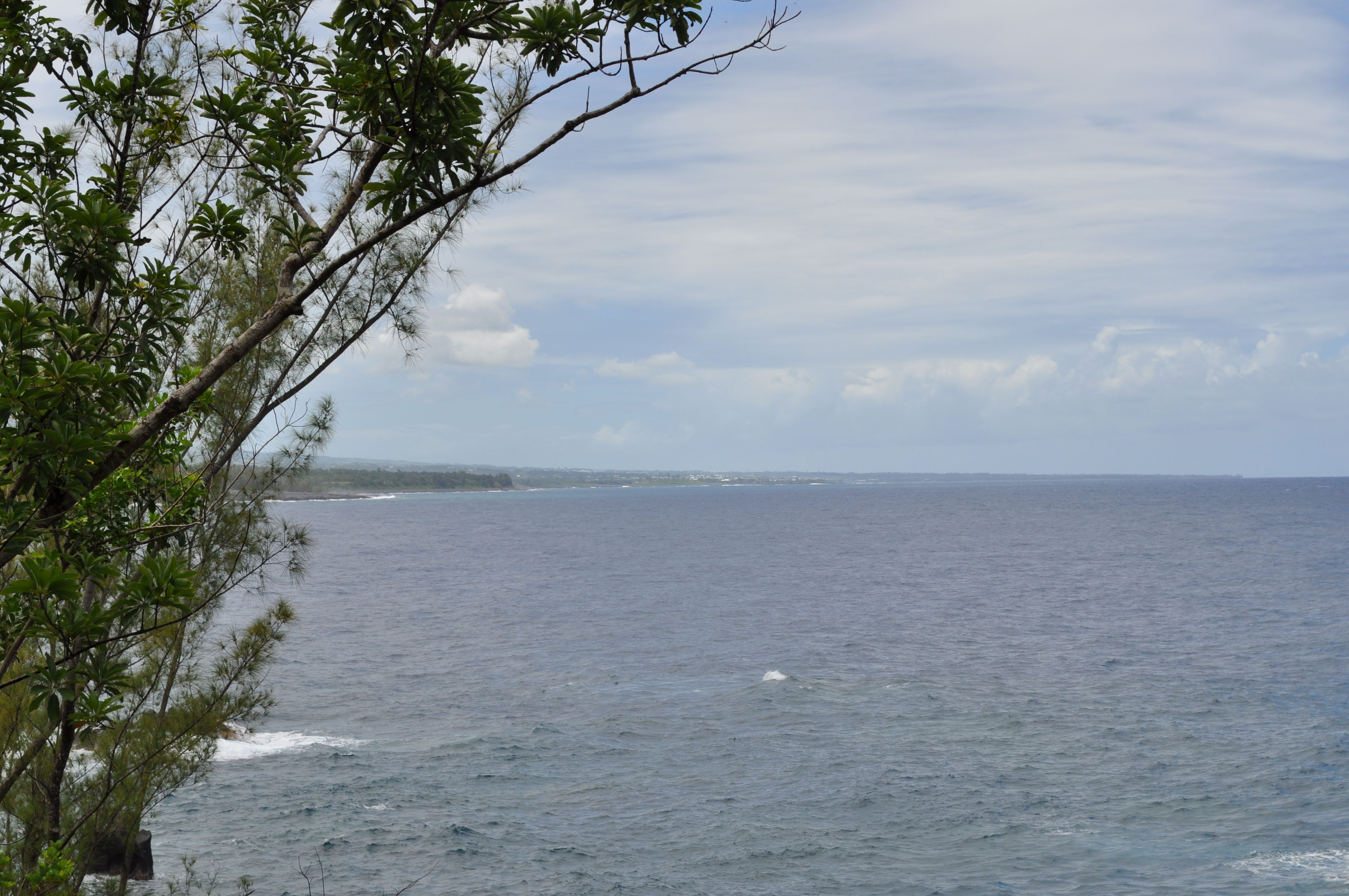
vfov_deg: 16.5
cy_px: 448
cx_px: 674
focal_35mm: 82
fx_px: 3088
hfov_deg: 24.6
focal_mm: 55
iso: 200
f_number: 11
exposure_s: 1/500
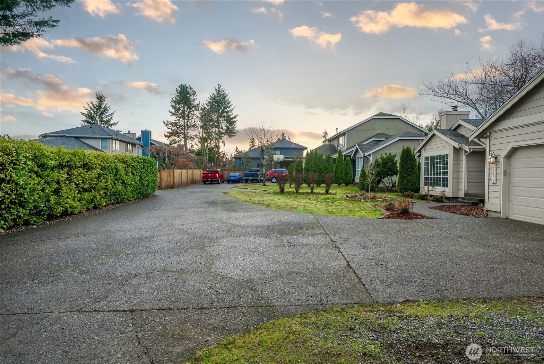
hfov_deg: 90.0
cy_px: 182
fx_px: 272
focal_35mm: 18
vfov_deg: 67.4
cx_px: 272
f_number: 7.1
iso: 80
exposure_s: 1/60
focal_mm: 18
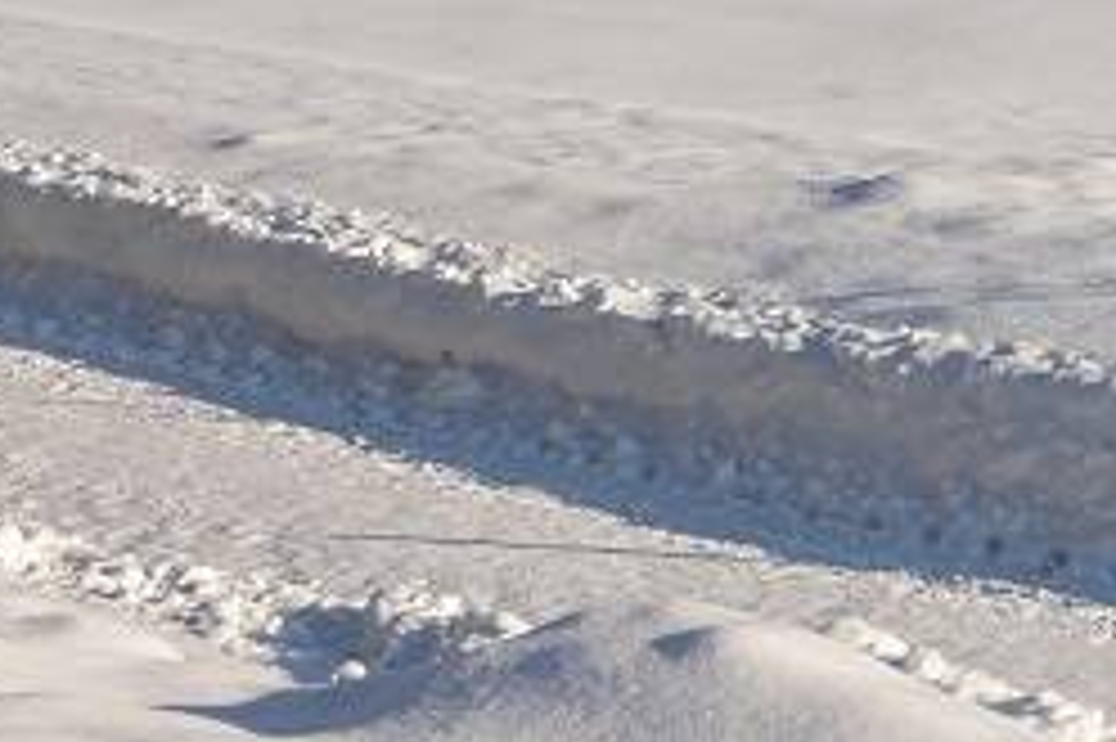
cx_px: 1264
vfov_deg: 8.0
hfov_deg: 12.1
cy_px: -526
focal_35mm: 167
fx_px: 5175
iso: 100
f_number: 11
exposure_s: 1/400
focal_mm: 27
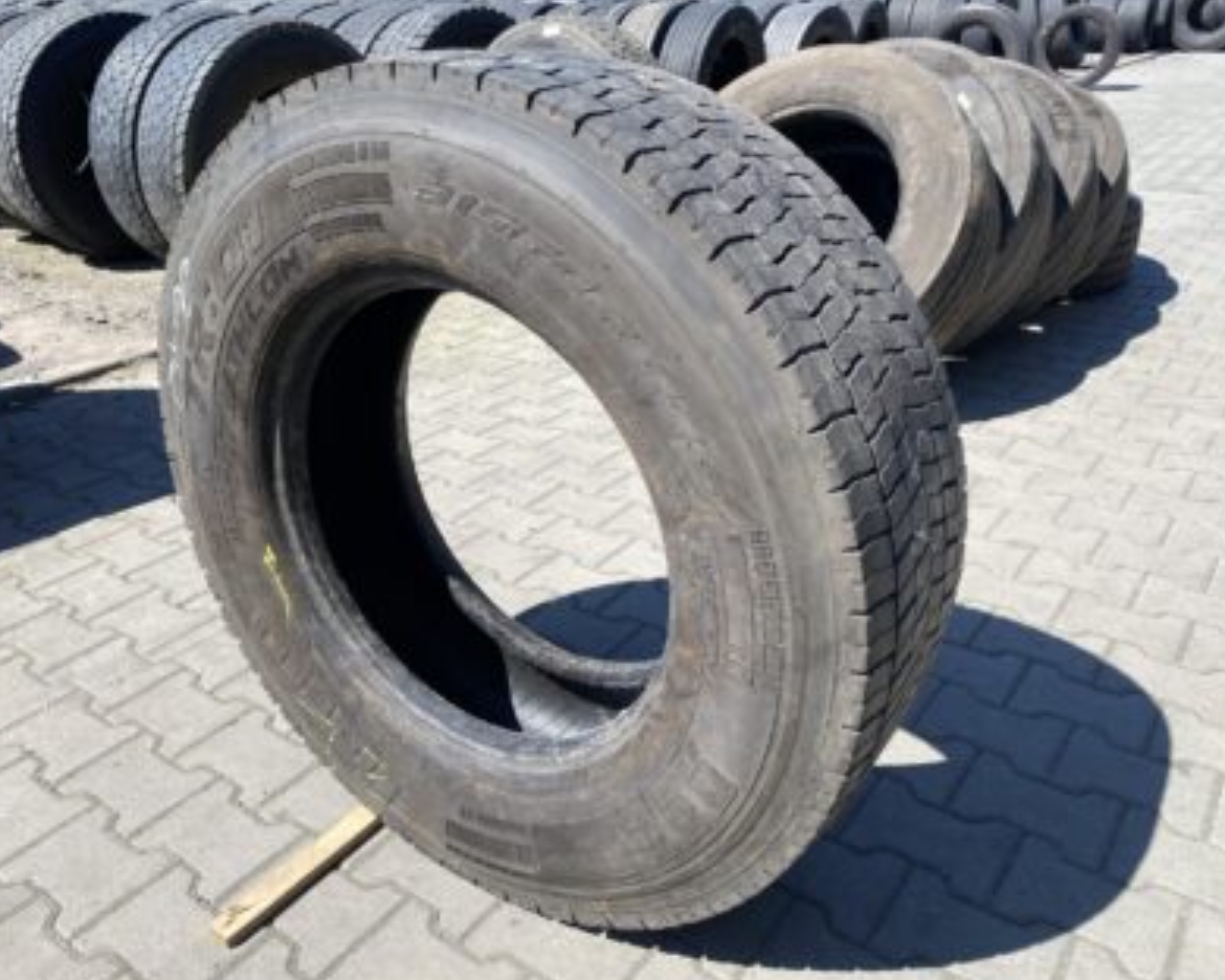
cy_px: 498
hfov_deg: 62.2
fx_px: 1015
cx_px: 587
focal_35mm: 28
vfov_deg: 51.5
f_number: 1.8
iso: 32
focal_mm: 4.25
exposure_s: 1/1464
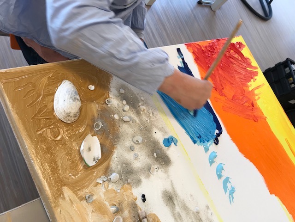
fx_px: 239
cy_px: 111
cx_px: 148
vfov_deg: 49.7
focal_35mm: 28
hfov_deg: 63.4
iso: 25
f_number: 1.8
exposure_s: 1/40
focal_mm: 3.99
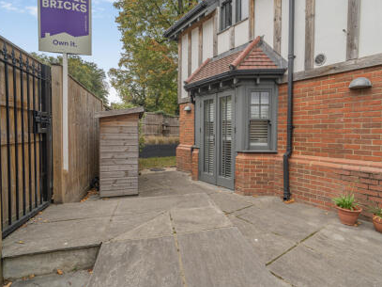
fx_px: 199
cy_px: 140
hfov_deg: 87.4
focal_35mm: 18
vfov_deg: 71.6
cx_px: 213
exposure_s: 1/160
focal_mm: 16
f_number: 5.6
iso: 100
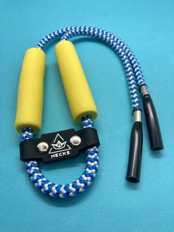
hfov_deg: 49.7
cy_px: 116
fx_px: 188
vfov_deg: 63.4
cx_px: 87
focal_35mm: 28
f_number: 1.8
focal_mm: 3.99
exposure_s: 1/121
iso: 32
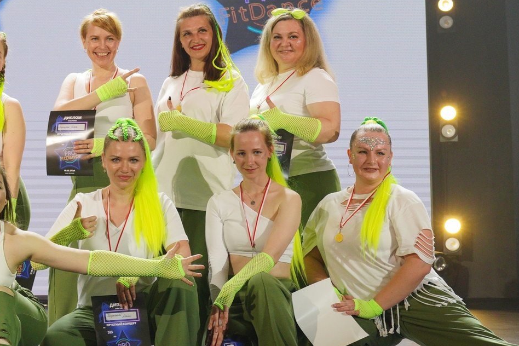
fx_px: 1168
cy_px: 159
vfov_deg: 16.9
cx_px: -34
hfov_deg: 23.7
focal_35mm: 81
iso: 1000
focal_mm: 30
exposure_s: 1/125
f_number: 4
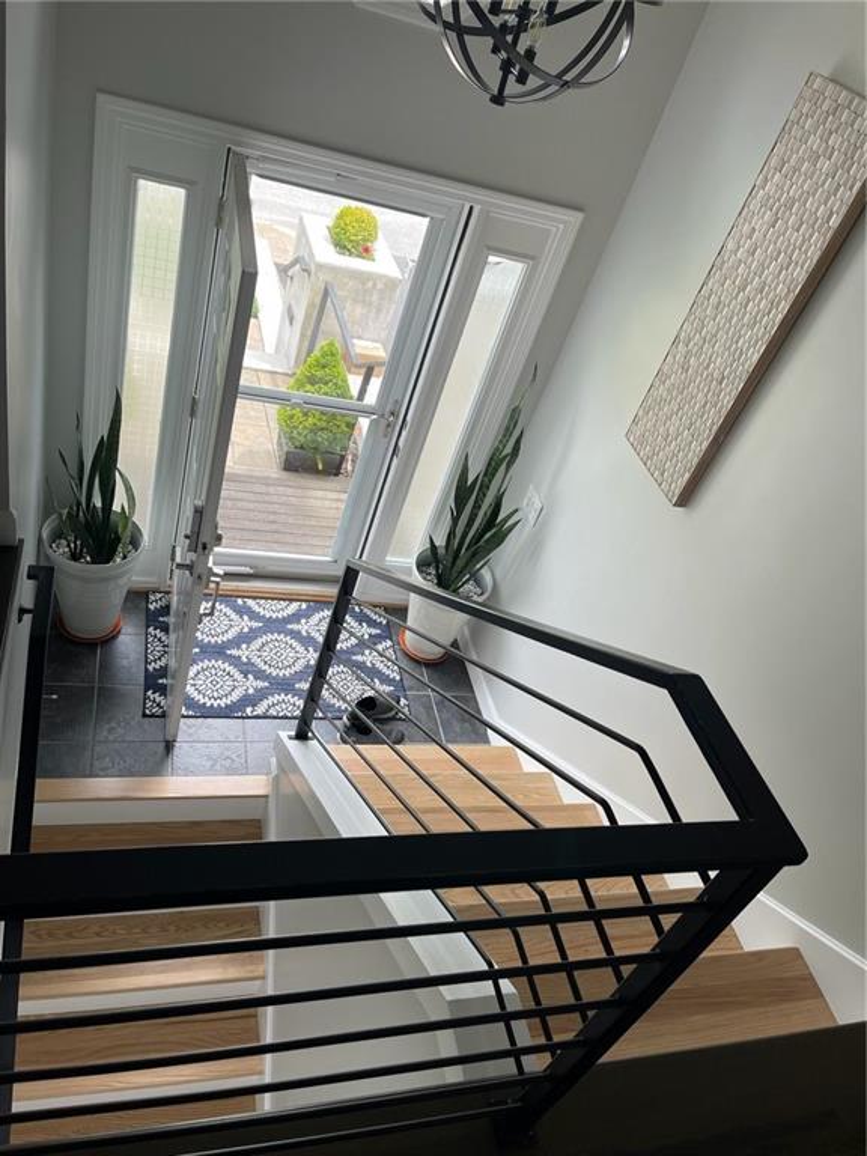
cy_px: 578
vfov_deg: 67.3
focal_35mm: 26
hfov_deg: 53.1
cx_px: 434
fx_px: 868
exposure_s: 1/297
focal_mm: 5.1
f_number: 1.6
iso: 32
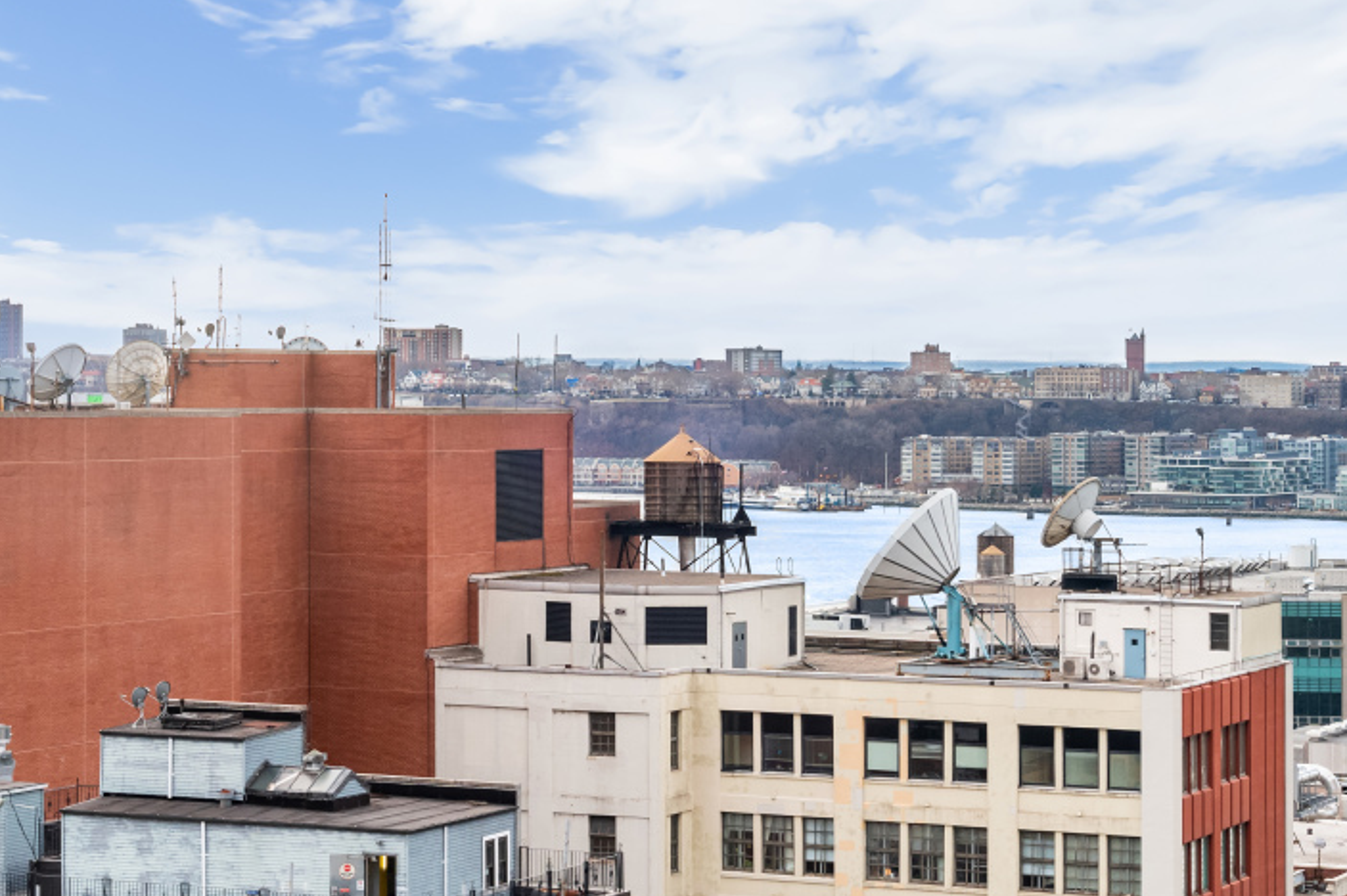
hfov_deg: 19.8
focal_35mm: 103
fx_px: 3852
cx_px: 637
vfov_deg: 13.3
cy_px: 506
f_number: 11
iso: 1600
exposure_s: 1/125
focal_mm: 66
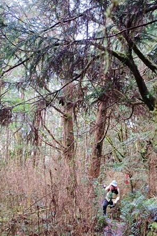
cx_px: 115
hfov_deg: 37.0
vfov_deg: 54.2
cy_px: 136
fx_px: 229
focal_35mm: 35
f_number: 1.8
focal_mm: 4.6
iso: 320
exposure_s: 1/30
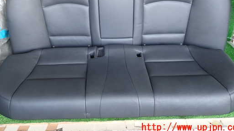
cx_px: 108
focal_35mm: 32
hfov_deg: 61.0
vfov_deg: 35.7
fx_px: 198
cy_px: 31
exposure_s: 1/40
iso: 200
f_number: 2
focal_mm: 4.5
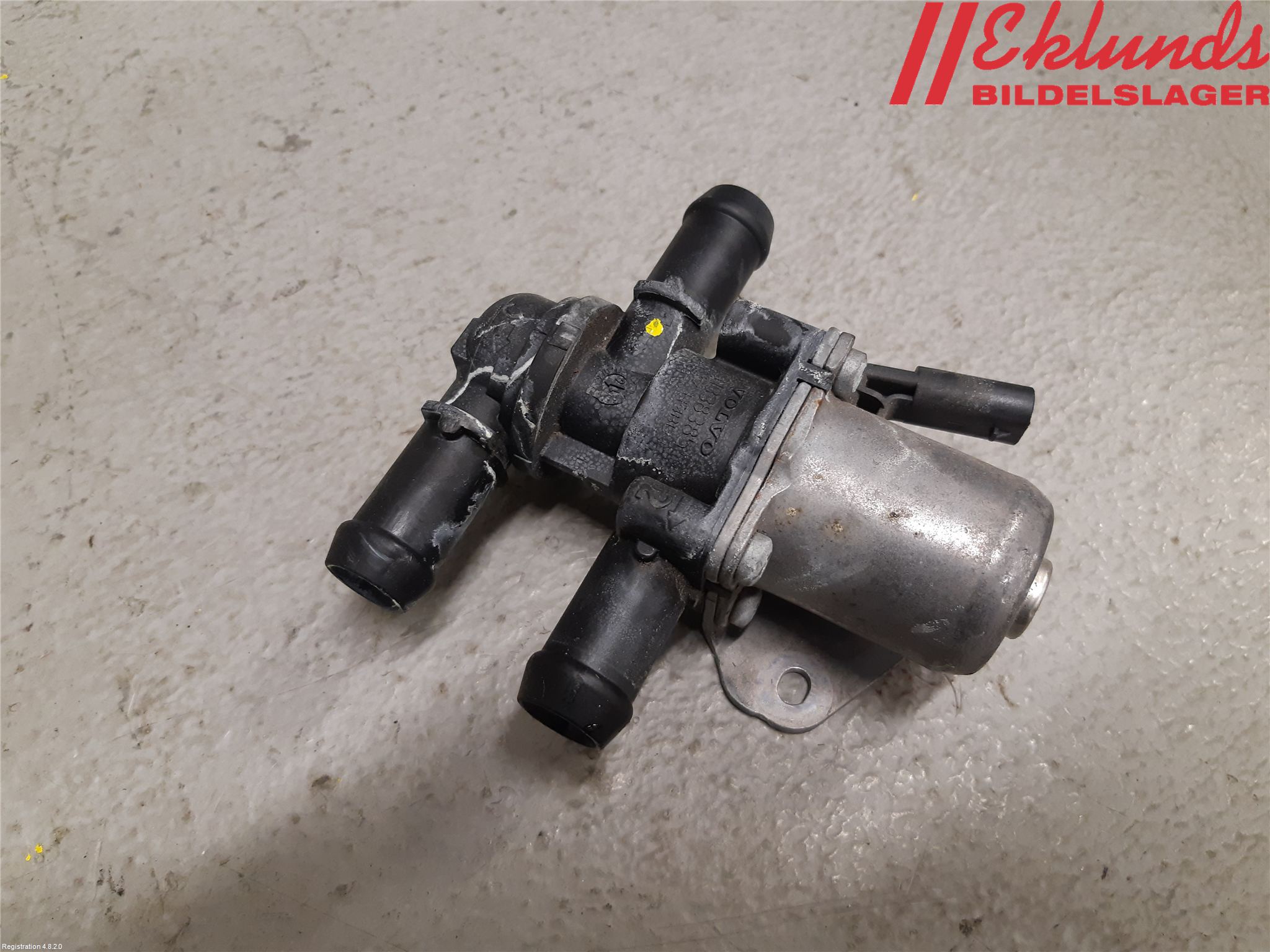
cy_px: 476
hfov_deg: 67.3
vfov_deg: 53.1
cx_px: 635
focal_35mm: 26
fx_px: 954
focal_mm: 3.93
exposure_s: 1/50
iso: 160
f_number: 1.7
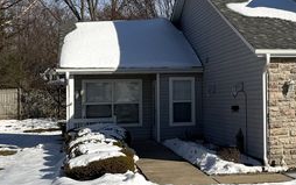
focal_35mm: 73
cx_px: 288
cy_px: 67
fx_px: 589
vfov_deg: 17.8
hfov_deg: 26.8
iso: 80
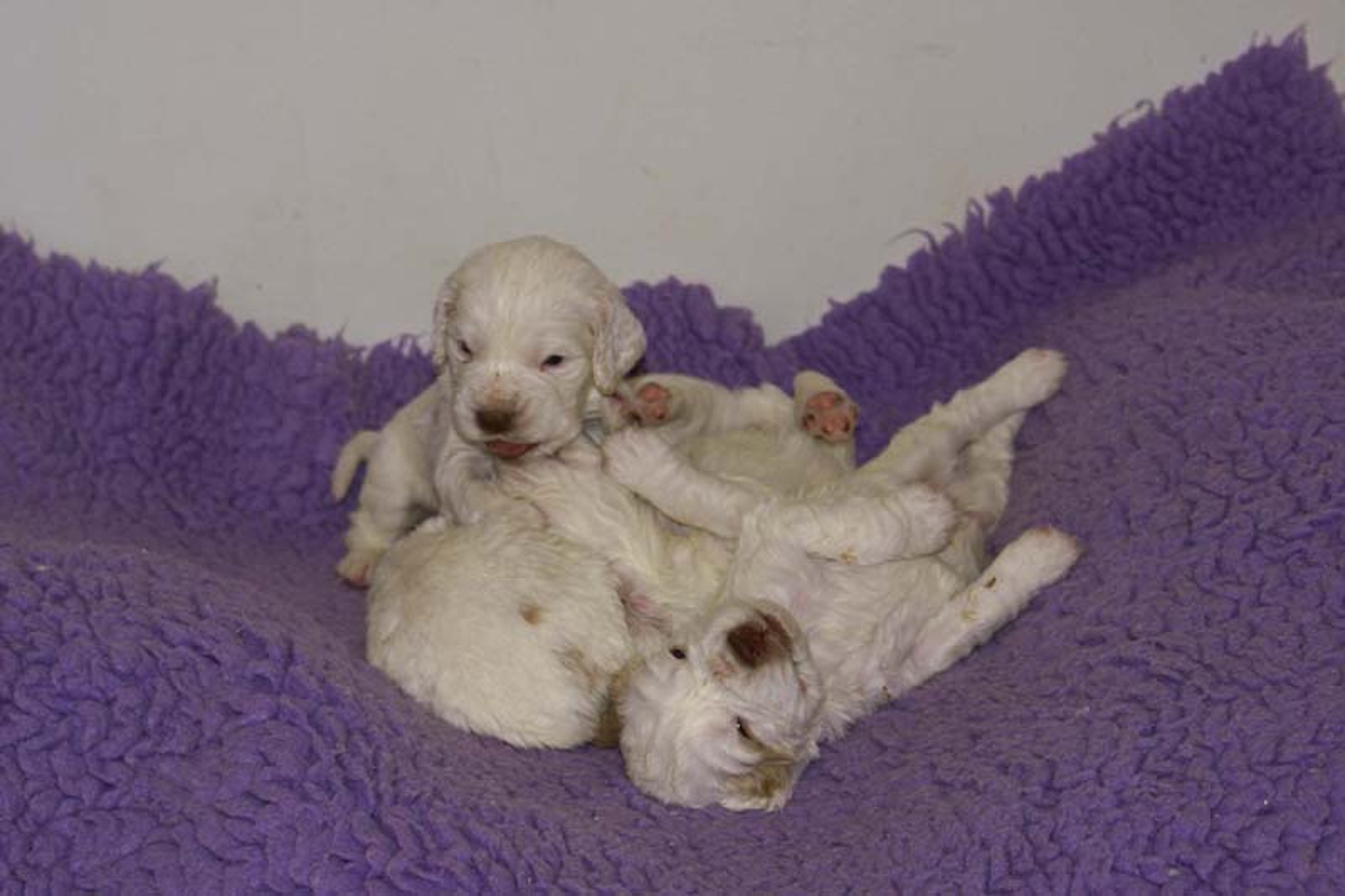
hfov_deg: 27.0
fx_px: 2801
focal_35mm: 75
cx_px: 672
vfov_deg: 18.2
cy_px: 448
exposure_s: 1/80
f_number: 5.6
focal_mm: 50
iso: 400
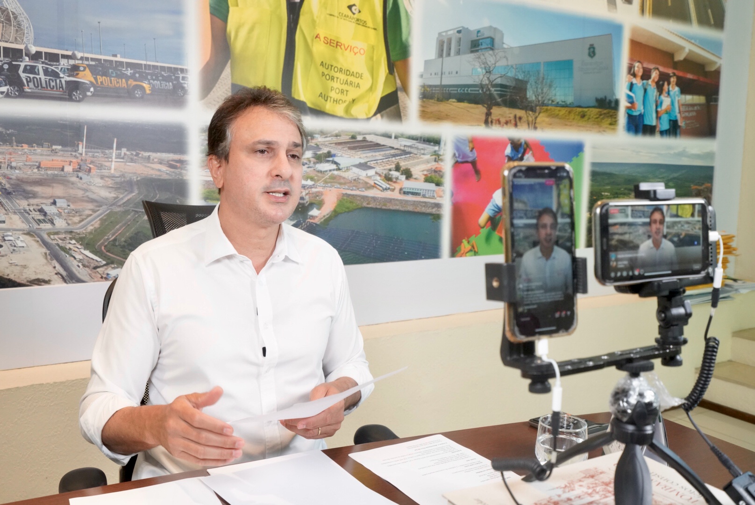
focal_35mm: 35
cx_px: 378
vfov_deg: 37.9
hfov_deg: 54.4
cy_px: 252
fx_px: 735
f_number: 7.1
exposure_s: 1/125
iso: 5000
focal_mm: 35
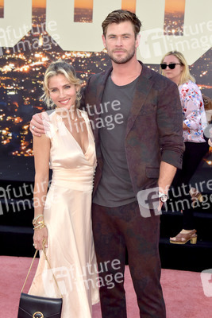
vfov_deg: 28.8
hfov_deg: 19.5
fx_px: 618
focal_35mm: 70
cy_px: 159
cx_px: 106
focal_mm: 70
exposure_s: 1/250
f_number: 7.1
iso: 640
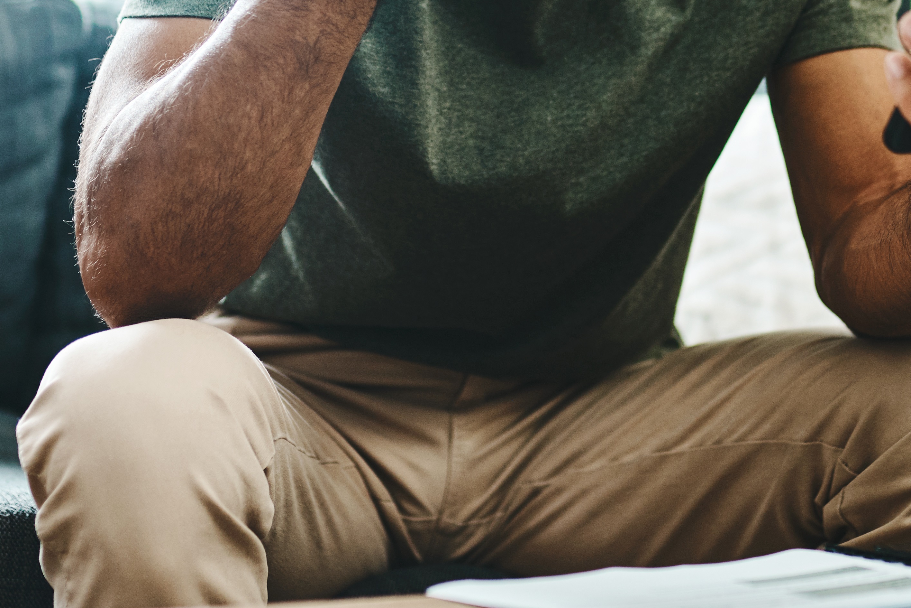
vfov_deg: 13.6
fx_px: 2505
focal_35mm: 99
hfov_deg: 20.6
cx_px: 527
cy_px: 12
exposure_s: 1/125
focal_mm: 35
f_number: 2
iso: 250
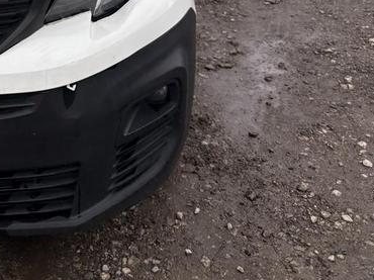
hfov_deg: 29.0
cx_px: 8
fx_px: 680
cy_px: -51
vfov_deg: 21.7
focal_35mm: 63
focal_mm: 5.96
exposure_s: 1/571
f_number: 1.6
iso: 50
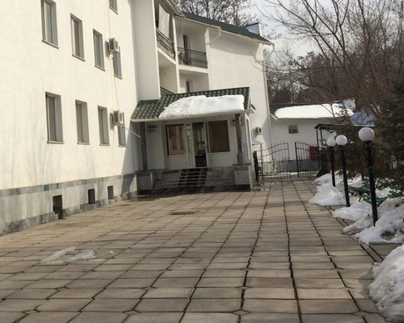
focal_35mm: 51
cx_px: 108
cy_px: 90
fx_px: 610
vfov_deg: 29.3
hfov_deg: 35.9
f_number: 2.2
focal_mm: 4.12
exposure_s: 1/3731
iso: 40
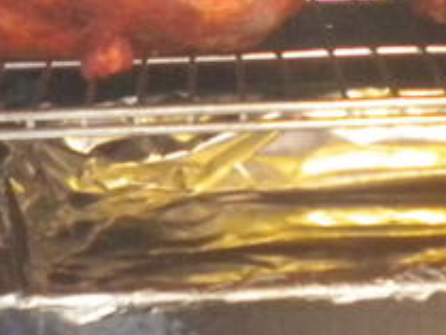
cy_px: -56
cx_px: 408
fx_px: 1935
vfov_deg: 9.8
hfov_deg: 13.0
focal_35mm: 150
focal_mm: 6.3
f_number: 3.1
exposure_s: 1/8
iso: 800
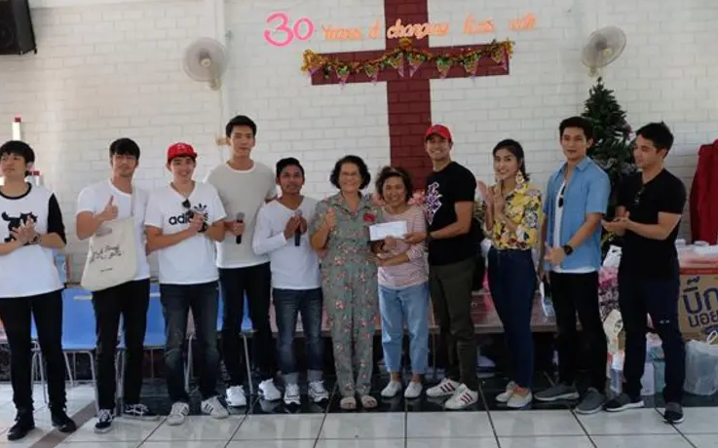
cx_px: 340
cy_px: 231
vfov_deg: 31.2
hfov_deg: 48.2
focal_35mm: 41
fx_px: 802
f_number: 4.5
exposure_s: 1/30
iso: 200
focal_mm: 25.6
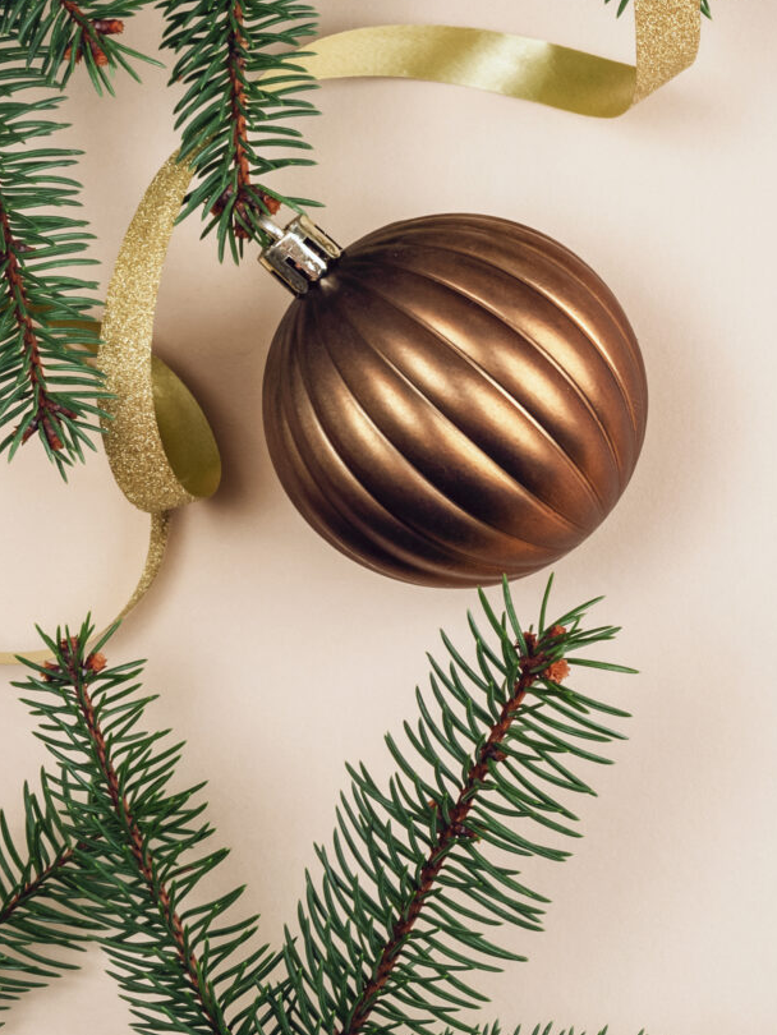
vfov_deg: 13.0
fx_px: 4547
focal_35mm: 152
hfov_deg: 9.1
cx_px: 1580
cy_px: 408
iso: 100
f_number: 11
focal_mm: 50
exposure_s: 1/160
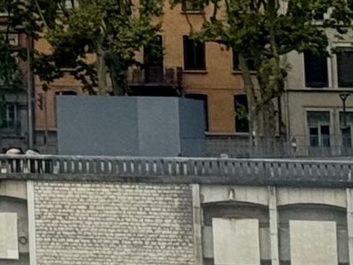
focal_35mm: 317
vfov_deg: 4.5
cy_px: -515
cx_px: -586
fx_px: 3233
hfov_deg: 5.9
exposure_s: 1/7092
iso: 64
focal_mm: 6.76
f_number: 1.78
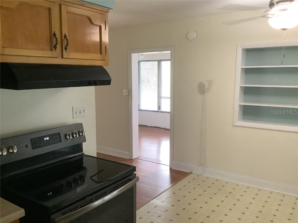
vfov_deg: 45.4
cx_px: 149
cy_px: 112
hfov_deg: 58.4
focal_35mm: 31
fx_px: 267
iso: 320
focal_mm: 3.3
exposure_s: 1/50
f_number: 2.4
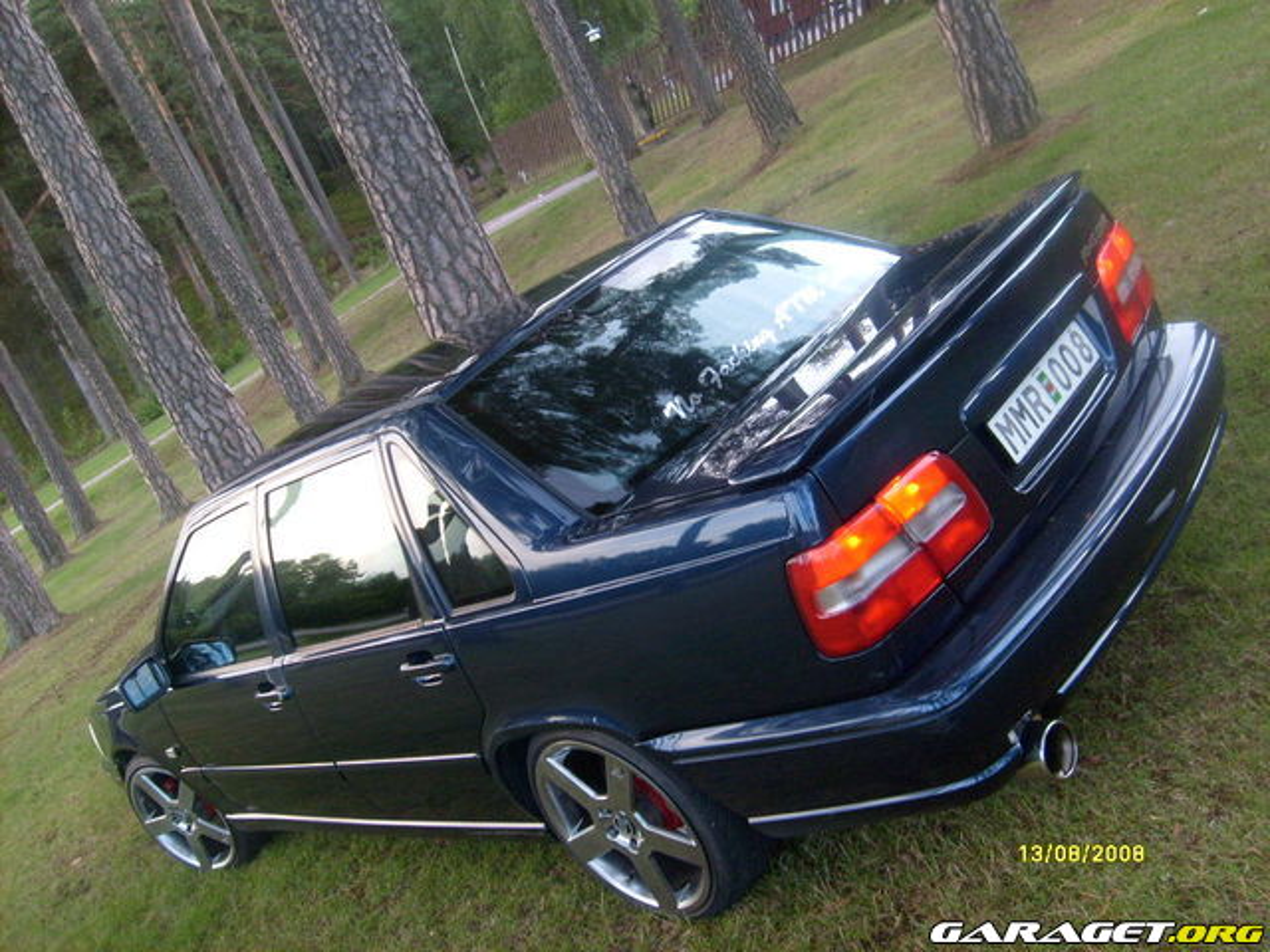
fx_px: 1284
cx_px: 635
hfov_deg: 52.6
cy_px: 476
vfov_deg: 40.7
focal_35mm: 35
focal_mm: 5.8
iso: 80
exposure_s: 1/45
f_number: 2.8
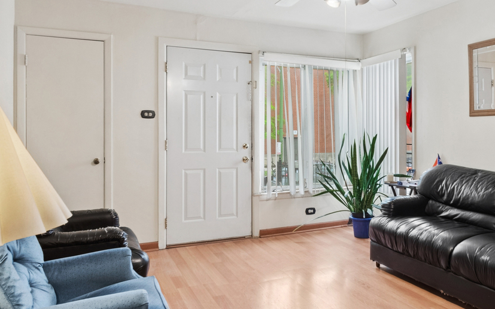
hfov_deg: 61.6
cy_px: 132
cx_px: 323
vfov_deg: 41.7
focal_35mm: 30
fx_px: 405
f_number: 8
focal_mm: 10
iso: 400
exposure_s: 1/8
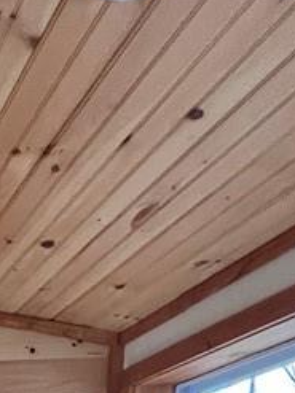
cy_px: 692
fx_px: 614
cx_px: -257
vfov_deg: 22.5
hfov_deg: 19.2
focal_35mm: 54
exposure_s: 1/81
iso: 250
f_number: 1.8
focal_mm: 1.57
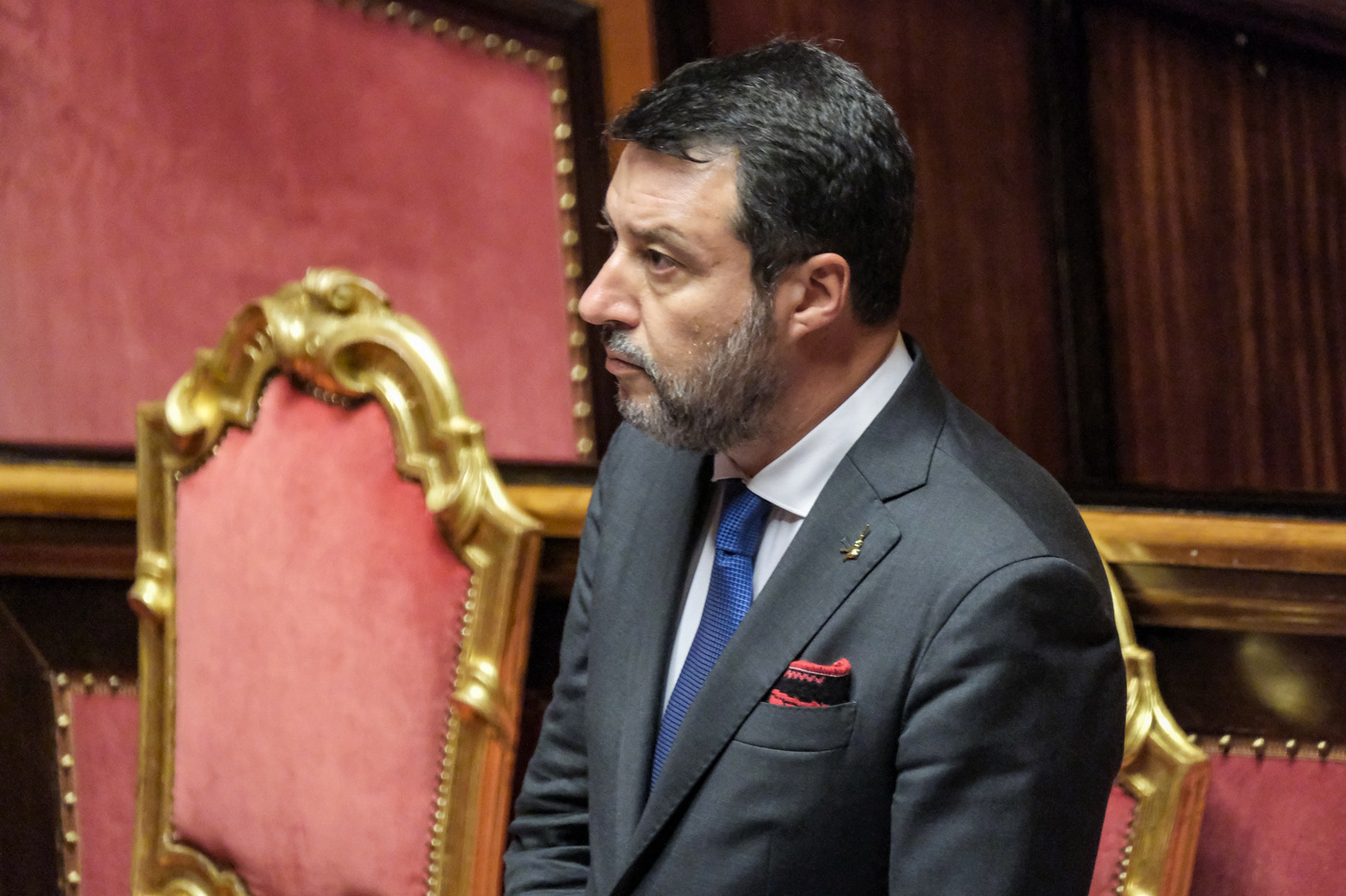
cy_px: 448
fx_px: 22429
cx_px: 673
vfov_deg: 2.3
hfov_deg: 3.4
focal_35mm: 600
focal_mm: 400
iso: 10000
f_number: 5.6
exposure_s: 1/100
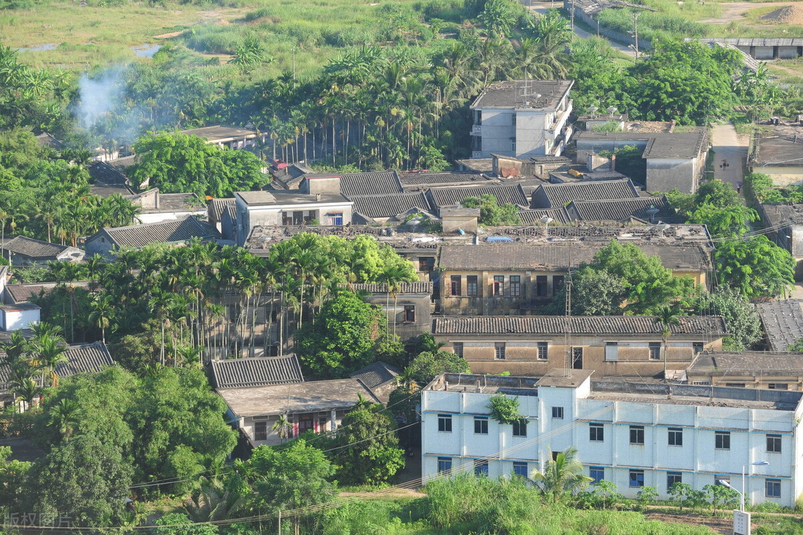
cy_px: 268
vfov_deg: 10.2
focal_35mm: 135
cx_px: 402
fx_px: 3010
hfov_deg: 15.2
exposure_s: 1/250
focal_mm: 135
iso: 200
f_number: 6.3
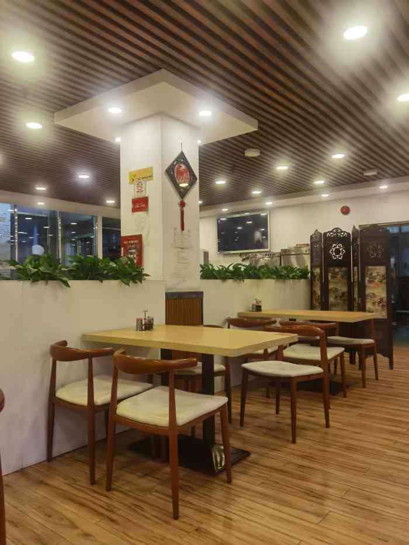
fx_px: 425
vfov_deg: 65.3
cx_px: 204
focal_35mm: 27
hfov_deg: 51.4
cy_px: 272
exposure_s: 1/100
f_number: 1.9
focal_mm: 6.71
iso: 125
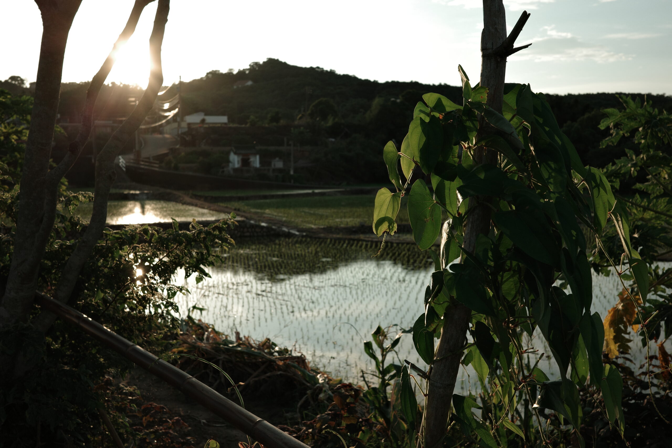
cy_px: 224
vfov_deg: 33.4
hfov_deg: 48.5
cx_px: 336
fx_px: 747
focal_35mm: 40
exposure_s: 1/500
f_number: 5.6
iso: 160
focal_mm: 26
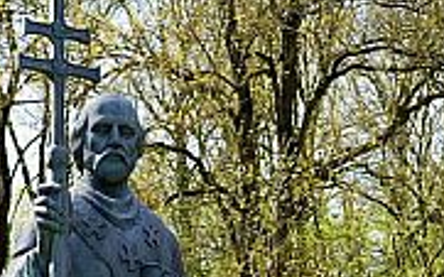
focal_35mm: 153
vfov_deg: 8.0
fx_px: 1851
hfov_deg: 13.7
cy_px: 636
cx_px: 162
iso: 100
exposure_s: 1/80
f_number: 4
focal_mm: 34
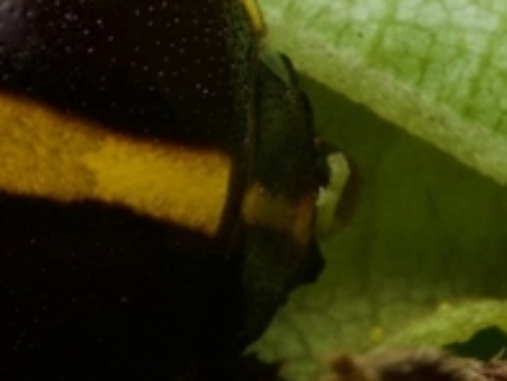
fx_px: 10156
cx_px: 142
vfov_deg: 2.1
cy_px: 163
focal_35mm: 693
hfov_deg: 2.9
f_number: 10
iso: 400
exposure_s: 1/60
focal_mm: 60
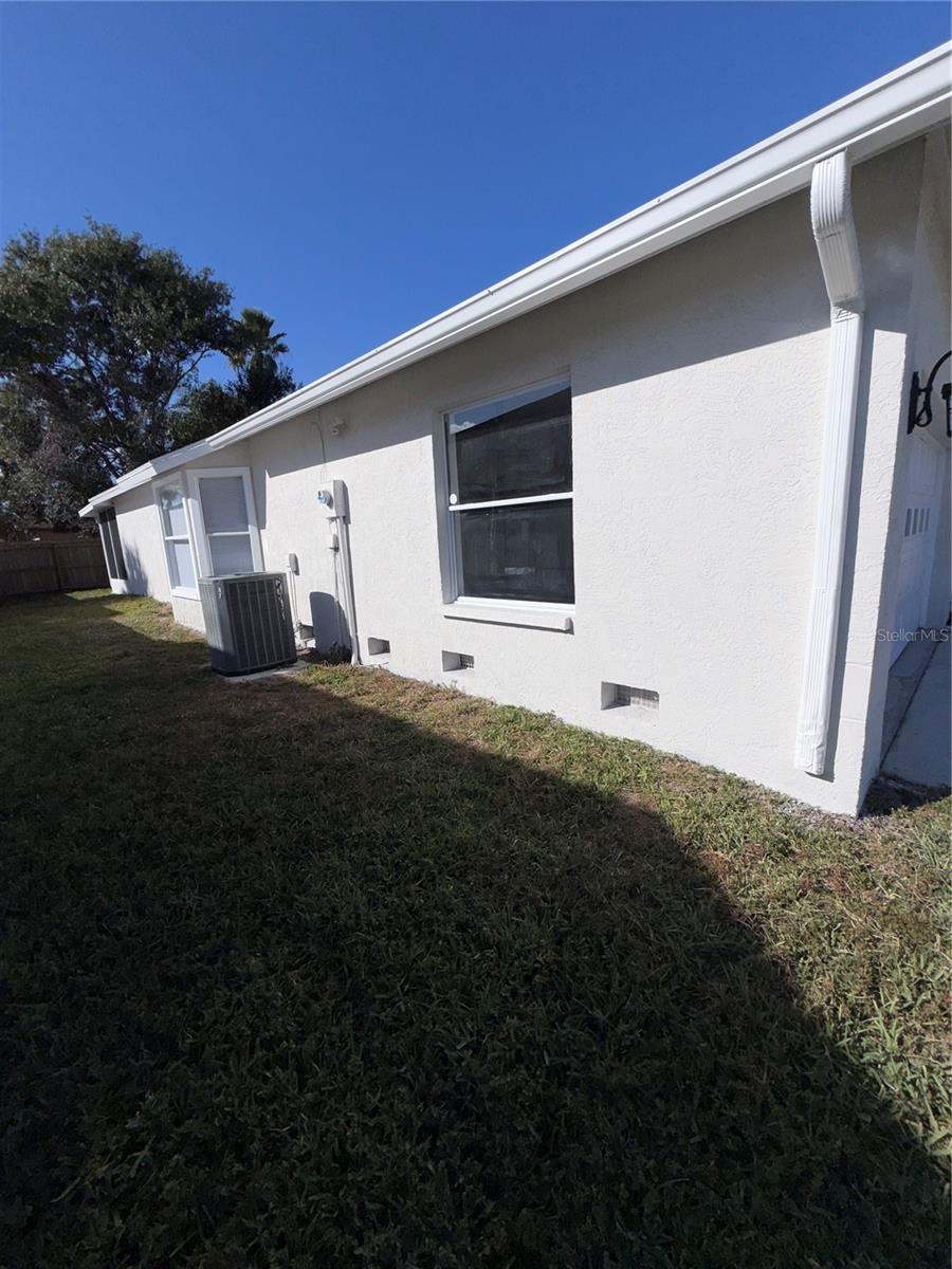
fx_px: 513
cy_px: 634
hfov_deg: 85.7
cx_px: 476
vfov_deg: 102.1
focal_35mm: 14
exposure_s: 1/2976
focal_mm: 2.22
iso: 16
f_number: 2.2
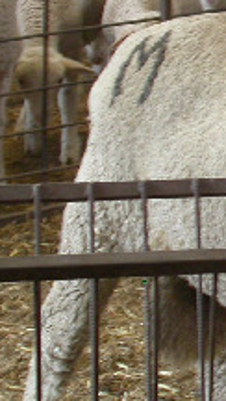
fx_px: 2602
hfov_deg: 4.8
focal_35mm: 245
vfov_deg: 8.8
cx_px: 541
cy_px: 80
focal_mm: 15.8
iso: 100
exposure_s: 1/12.6
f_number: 3.4
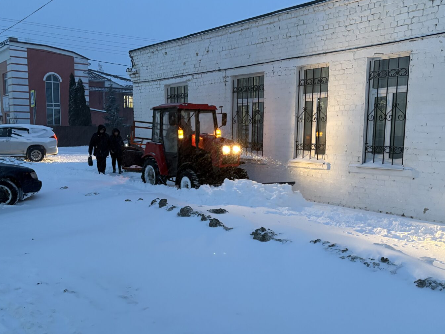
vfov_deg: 38.4
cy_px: 209
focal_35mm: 37
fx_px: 476
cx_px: 217
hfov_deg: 50.1
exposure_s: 1/50
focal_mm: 5.96
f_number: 1.6
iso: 250
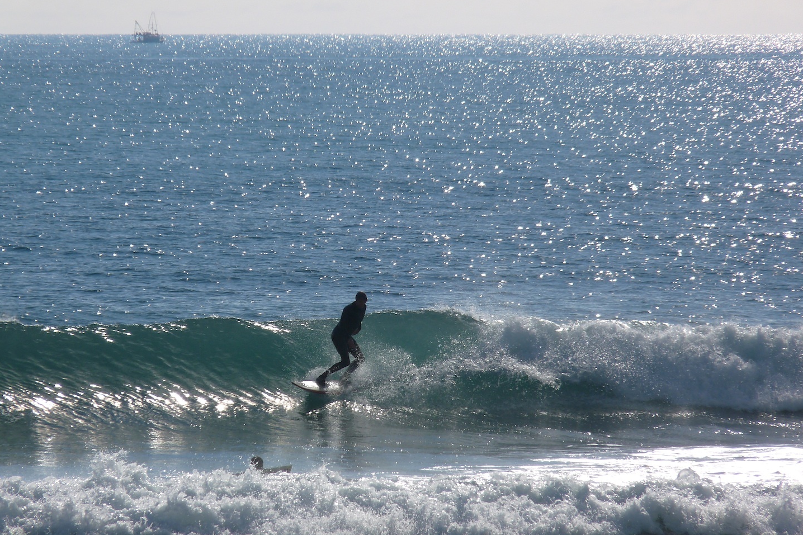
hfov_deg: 4.5
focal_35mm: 459
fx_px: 10236
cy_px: 290
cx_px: 402
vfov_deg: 3.0
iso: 100
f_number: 8
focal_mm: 78.2
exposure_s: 1/640
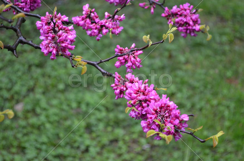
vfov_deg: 16.5
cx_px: 122
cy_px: 80
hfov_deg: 24.7
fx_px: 558
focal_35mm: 82
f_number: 5.6
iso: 1000
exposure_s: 1/60
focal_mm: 55
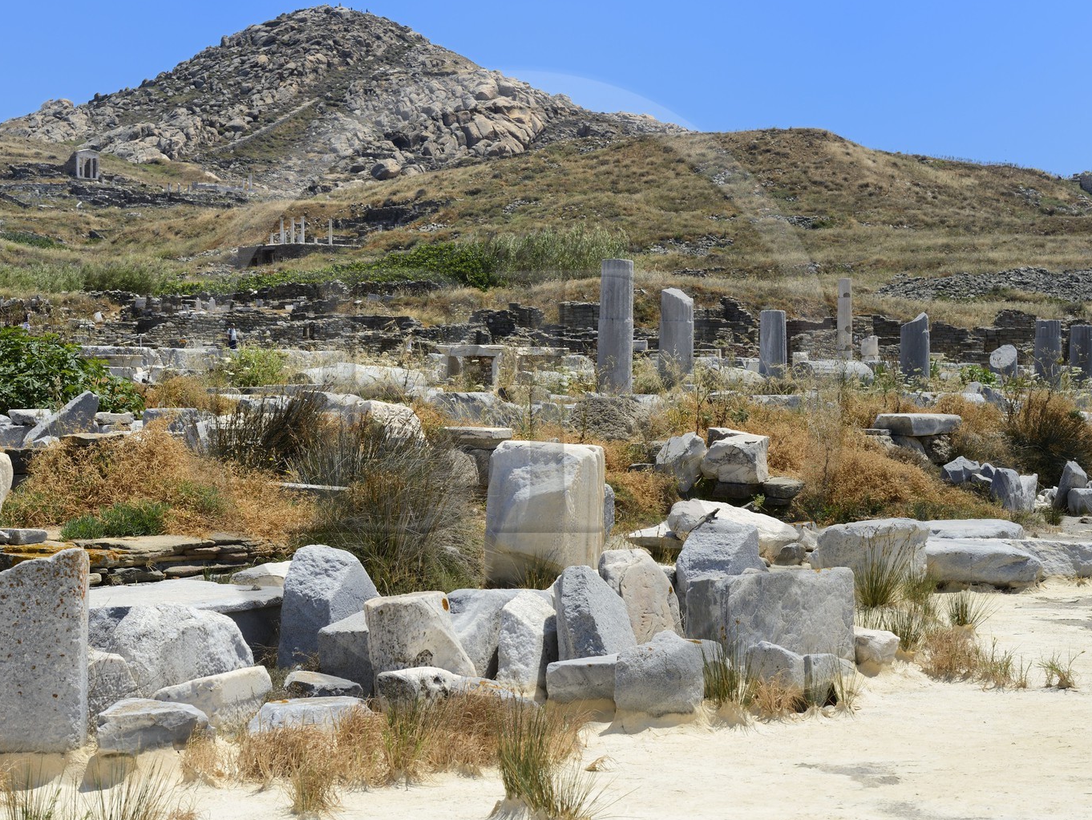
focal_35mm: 79
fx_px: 2493
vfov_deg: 18.7
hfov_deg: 24.7
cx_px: 510
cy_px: 403
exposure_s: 1/320
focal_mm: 70
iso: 200
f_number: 11
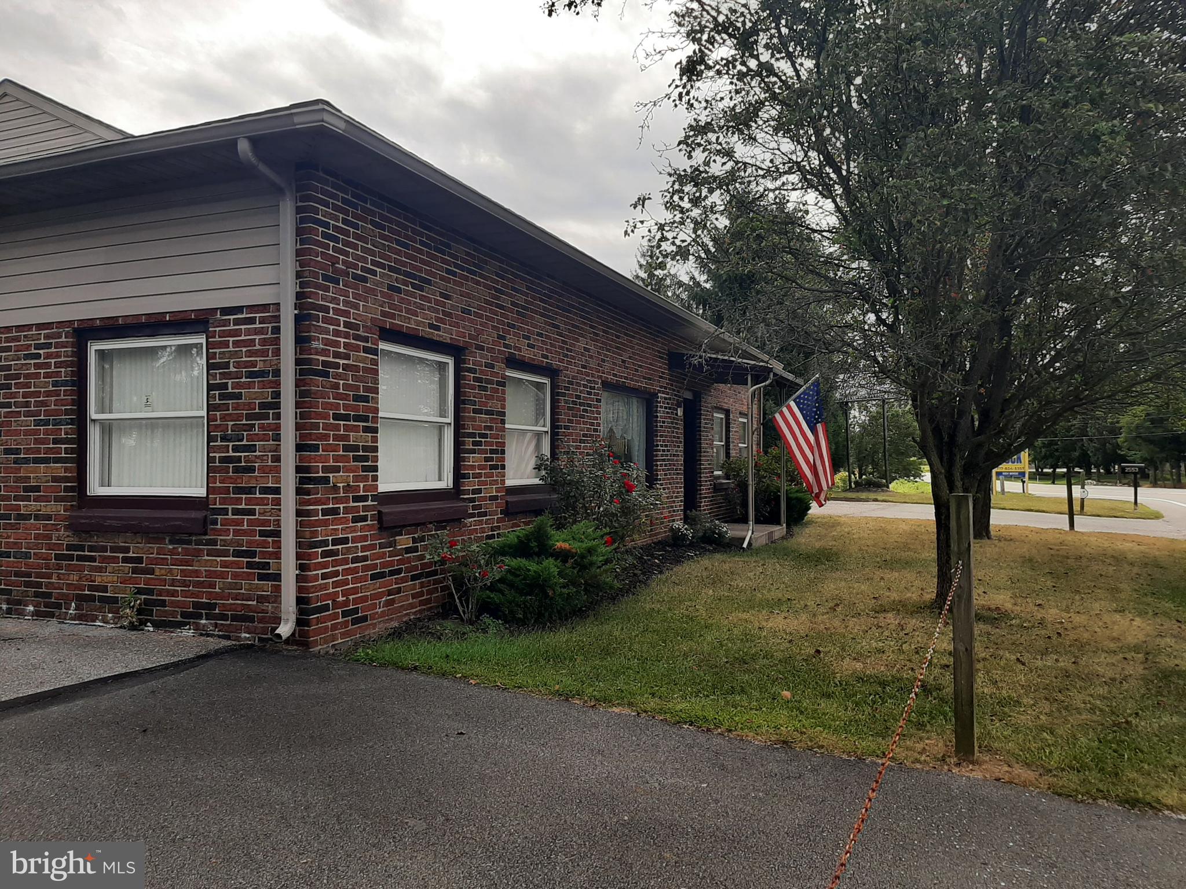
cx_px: 593
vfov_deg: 53.1
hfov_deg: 67.3
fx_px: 891
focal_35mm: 26
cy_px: 444
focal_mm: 3.93
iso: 40
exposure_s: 1/1374
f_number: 1.7
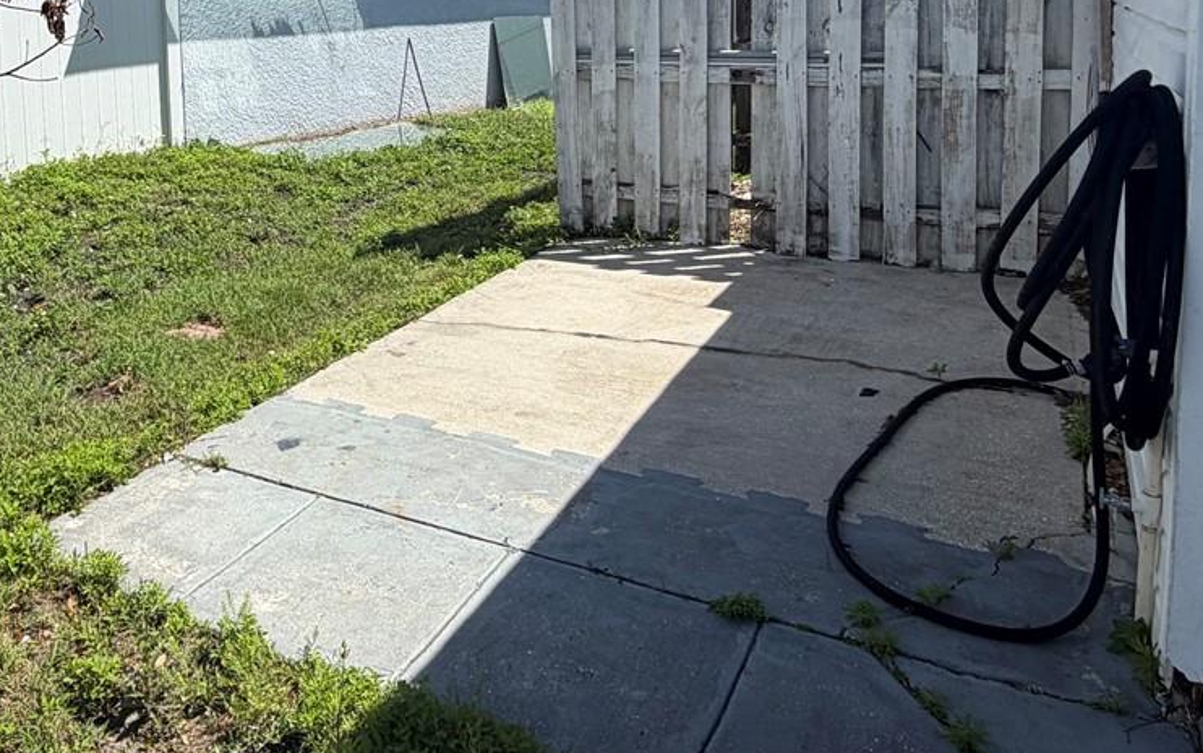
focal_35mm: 32
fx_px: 1049
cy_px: 83
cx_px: 392
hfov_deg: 58.2
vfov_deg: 37.0
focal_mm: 2.22
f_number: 2.2
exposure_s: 1/914
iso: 20
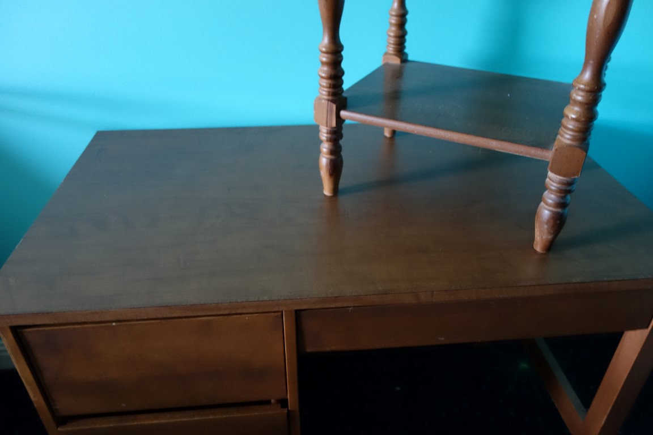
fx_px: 508
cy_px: 218
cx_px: 326
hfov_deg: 65.5
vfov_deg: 46.4
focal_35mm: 28
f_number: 1.8
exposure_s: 1/25
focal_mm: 10.4
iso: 800
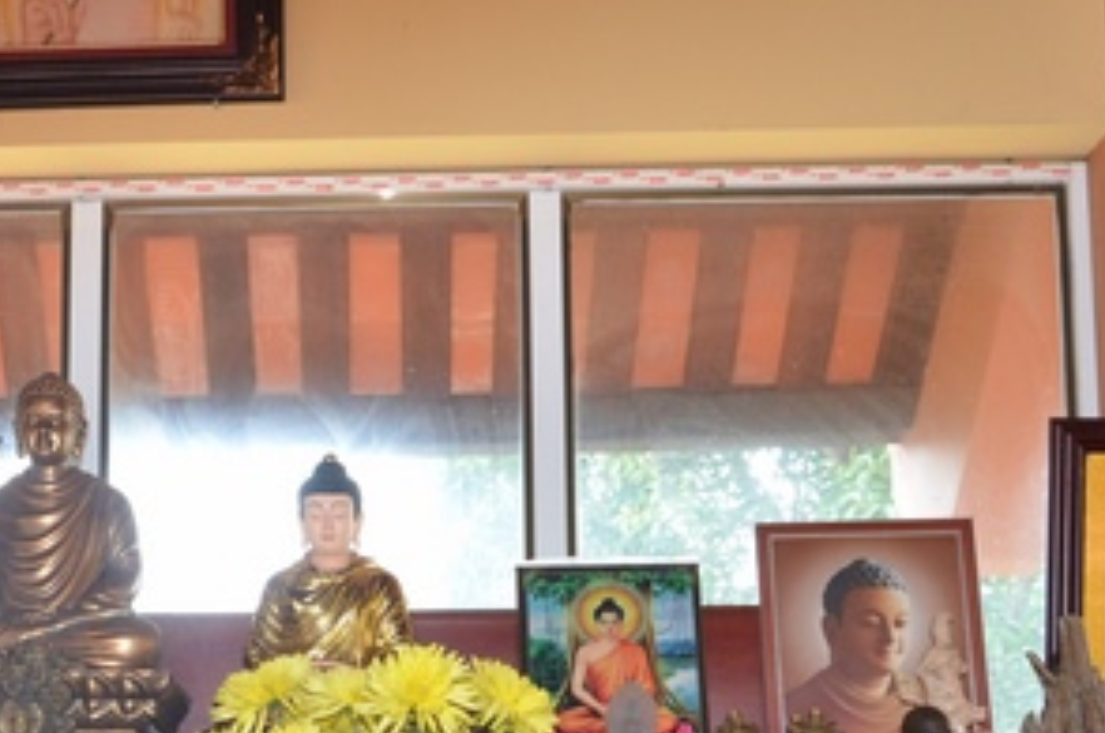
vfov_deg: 18.2
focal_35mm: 73
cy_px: 701
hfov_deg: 27.1
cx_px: 177
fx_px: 2237
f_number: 5
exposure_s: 1/250
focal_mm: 22
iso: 1000
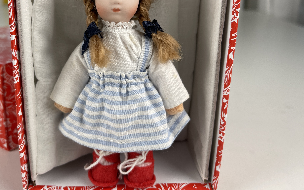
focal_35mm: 35
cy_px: 56
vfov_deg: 35.7
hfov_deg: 54.7
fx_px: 290
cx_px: 115
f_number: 1.6
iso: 32
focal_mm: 5.1
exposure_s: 1/163
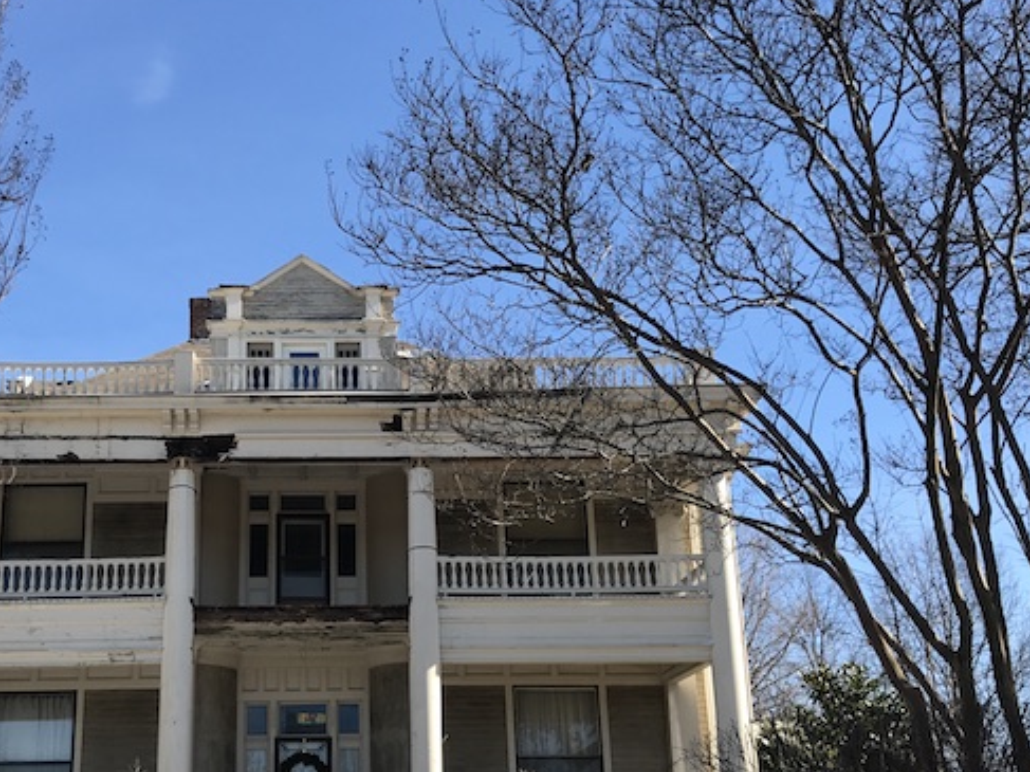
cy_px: 501
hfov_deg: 40.7
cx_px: 334
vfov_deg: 31.3
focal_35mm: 46
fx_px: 1368
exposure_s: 1/1168
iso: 20
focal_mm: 3.99
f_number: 1.8
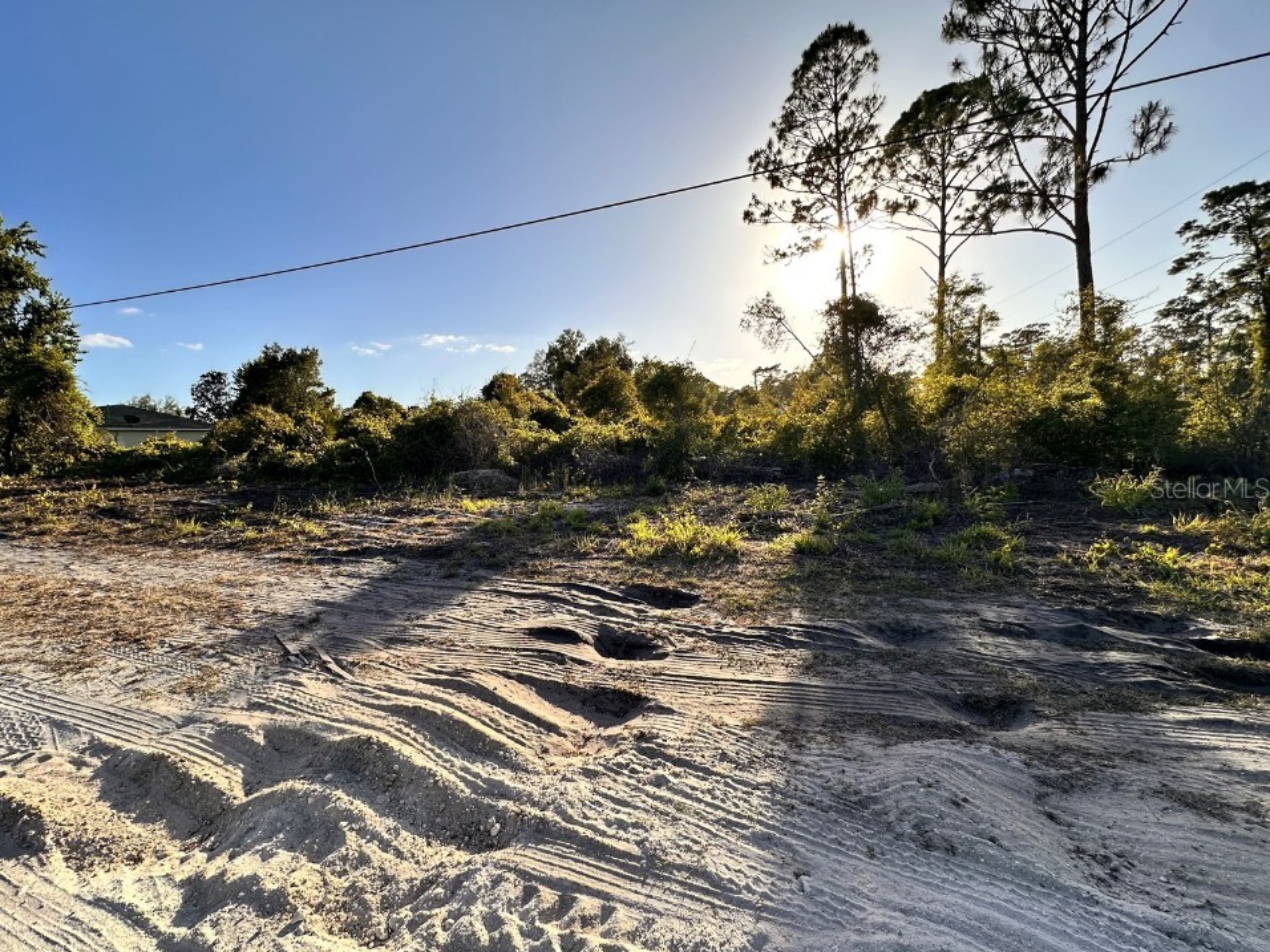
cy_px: 487
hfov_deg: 98.0
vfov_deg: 81.7
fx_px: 550
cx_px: 595
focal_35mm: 15
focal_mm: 2.22
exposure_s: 1/1473
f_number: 2.2
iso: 50
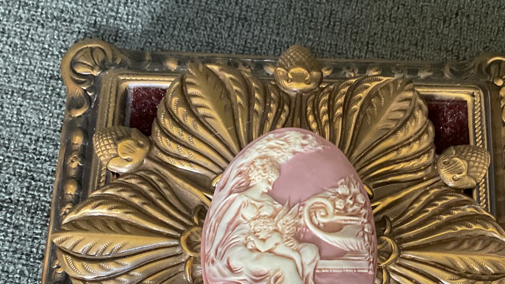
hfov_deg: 38.8
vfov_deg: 21.8
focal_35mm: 53
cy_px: 288
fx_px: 710
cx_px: 324
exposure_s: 1/30
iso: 400
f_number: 1.8
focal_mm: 3
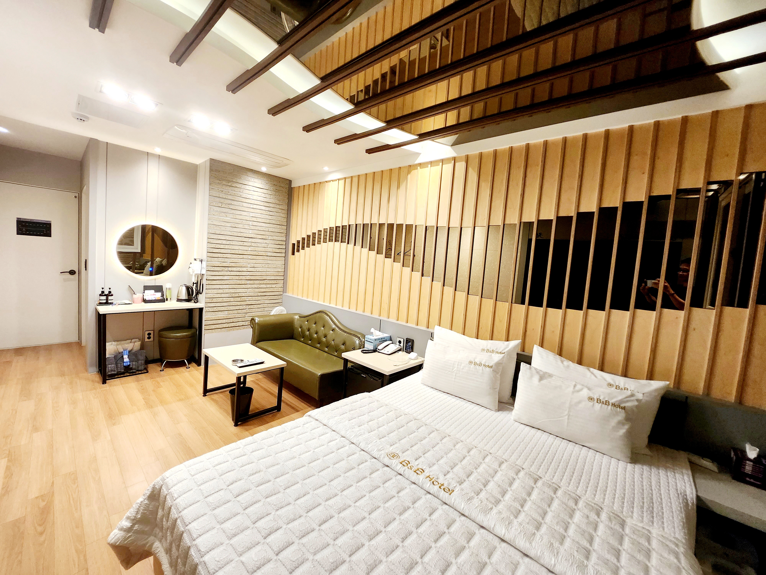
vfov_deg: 89.9
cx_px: 383
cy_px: 288
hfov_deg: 106.2
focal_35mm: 13
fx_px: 288
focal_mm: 1.7
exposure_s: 1/60.2
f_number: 2.2
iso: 250
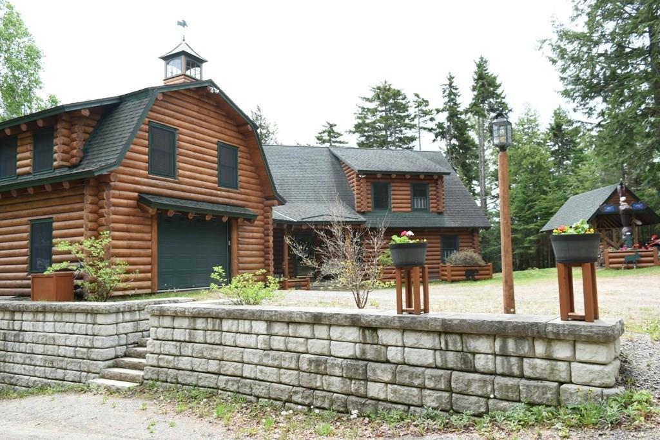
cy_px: 220
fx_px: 495
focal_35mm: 27
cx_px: 330
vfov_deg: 47.9
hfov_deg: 67.4
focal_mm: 18
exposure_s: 1/160
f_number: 5
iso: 100
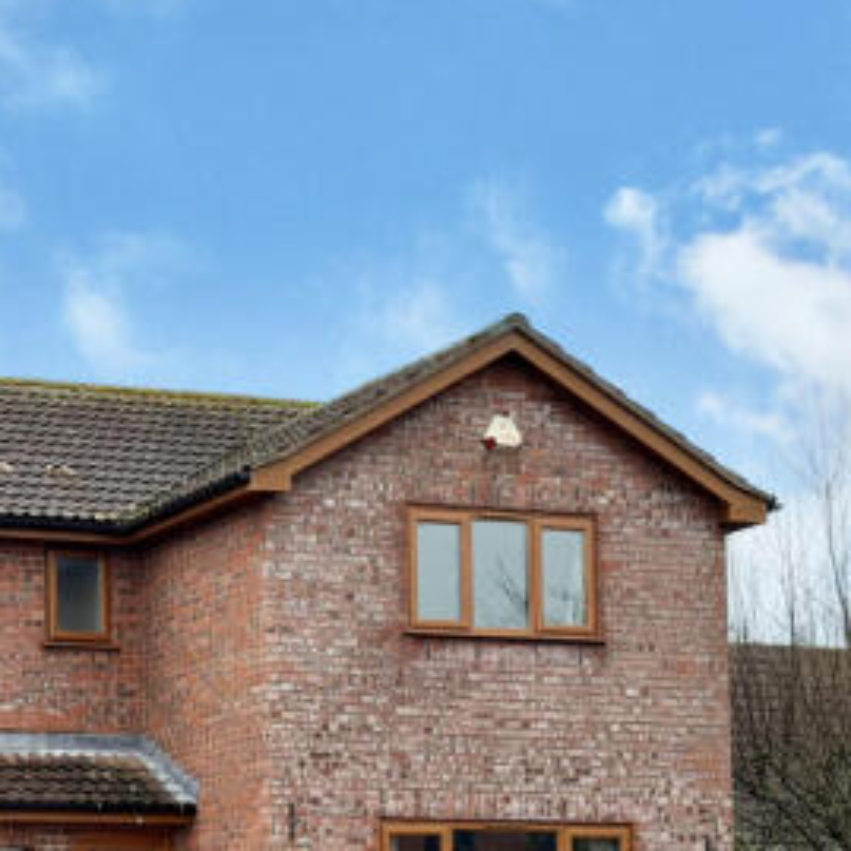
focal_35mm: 92
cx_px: 106
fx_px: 2559
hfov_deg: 18.6
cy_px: 634
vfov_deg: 18.8
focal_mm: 6.76
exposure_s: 1/1330
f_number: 1.78
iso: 64
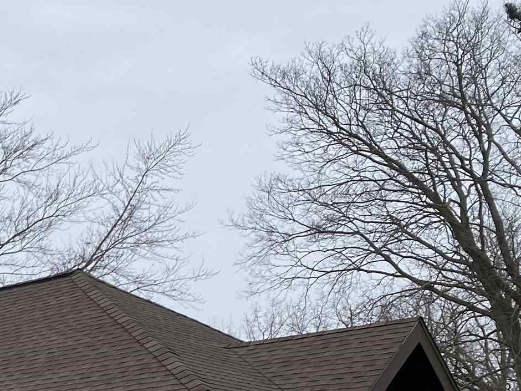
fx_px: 1279
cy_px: 578
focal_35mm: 85
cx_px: -329
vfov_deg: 16.0
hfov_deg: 19.2
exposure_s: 1/1093
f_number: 1.8
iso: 32
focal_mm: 4.25
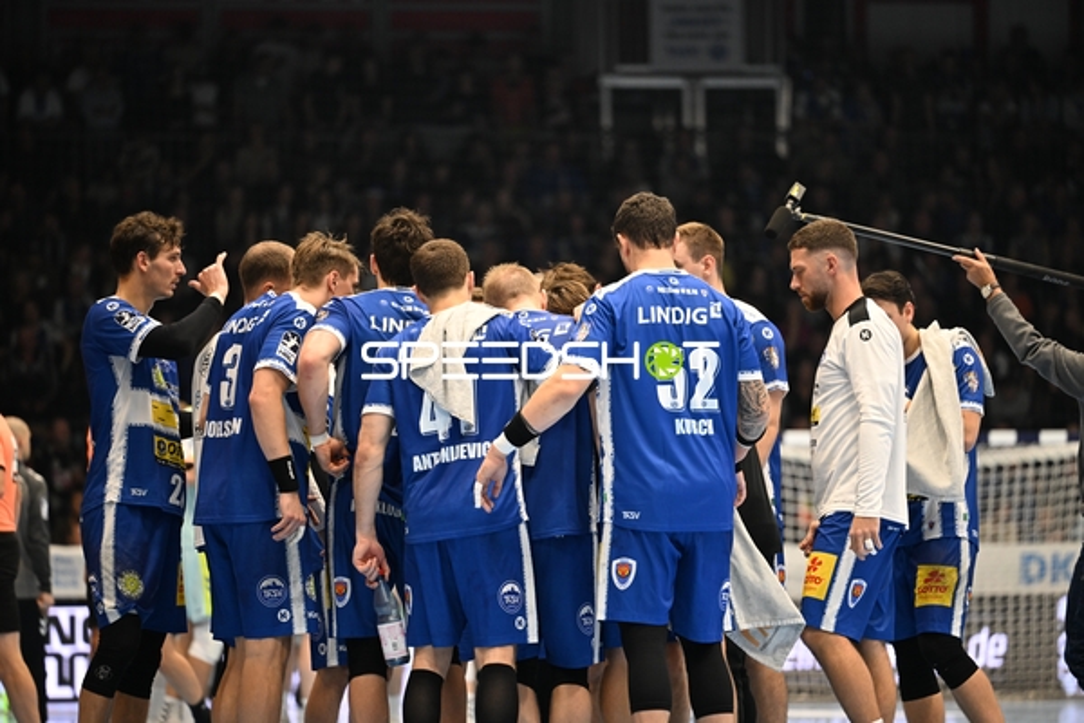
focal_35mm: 180
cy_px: 362
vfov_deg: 7.6
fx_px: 5420
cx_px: 542
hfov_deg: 11.4
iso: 1600
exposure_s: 1/400
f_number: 2.8
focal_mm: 180
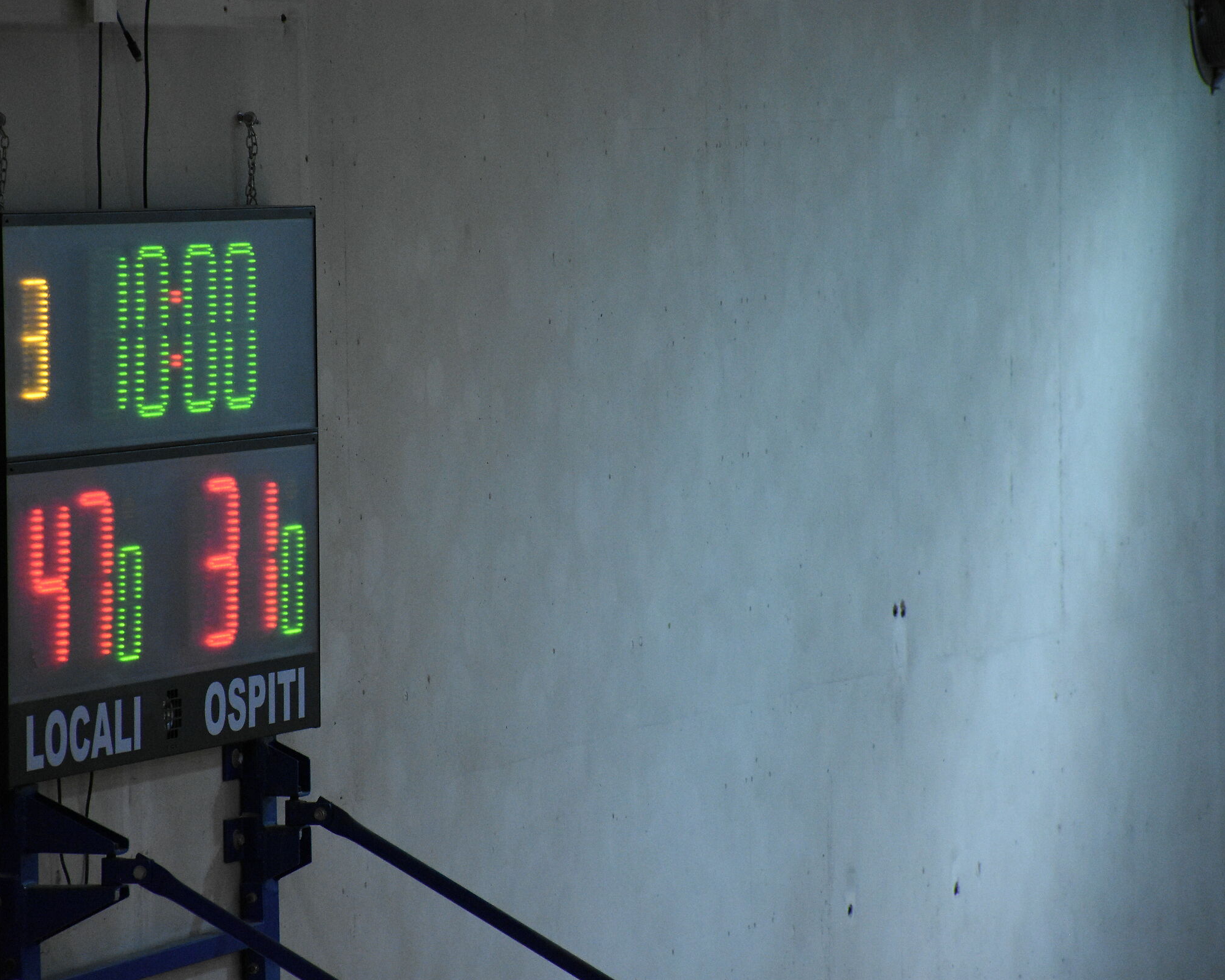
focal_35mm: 237
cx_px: 489
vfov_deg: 6.5
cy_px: 490
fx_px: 8593
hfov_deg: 8.2
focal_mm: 140
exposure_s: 1/250
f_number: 5.6
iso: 5000
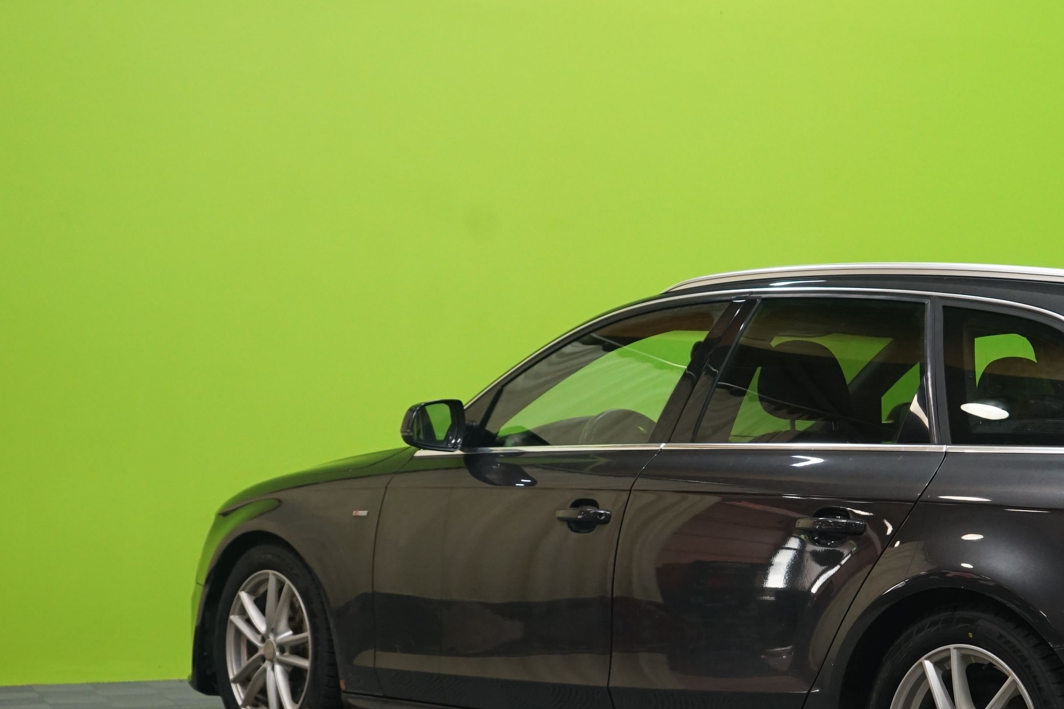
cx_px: 934
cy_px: 483
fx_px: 2394
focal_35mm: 81
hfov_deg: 24.4
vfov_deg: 16.8
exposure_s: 1/25
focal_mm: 44
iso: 1250
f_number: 5
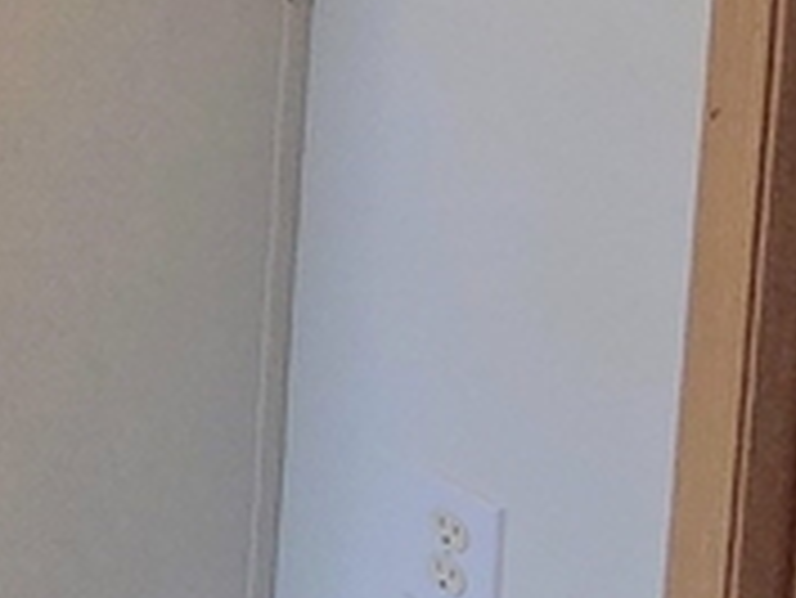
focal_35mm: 75
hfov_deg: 12.7
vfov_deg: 16.9
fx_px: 1726
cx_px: -1417
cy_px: -414
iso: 250
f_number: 2.2
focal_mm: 2.2
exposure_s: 1/60.2
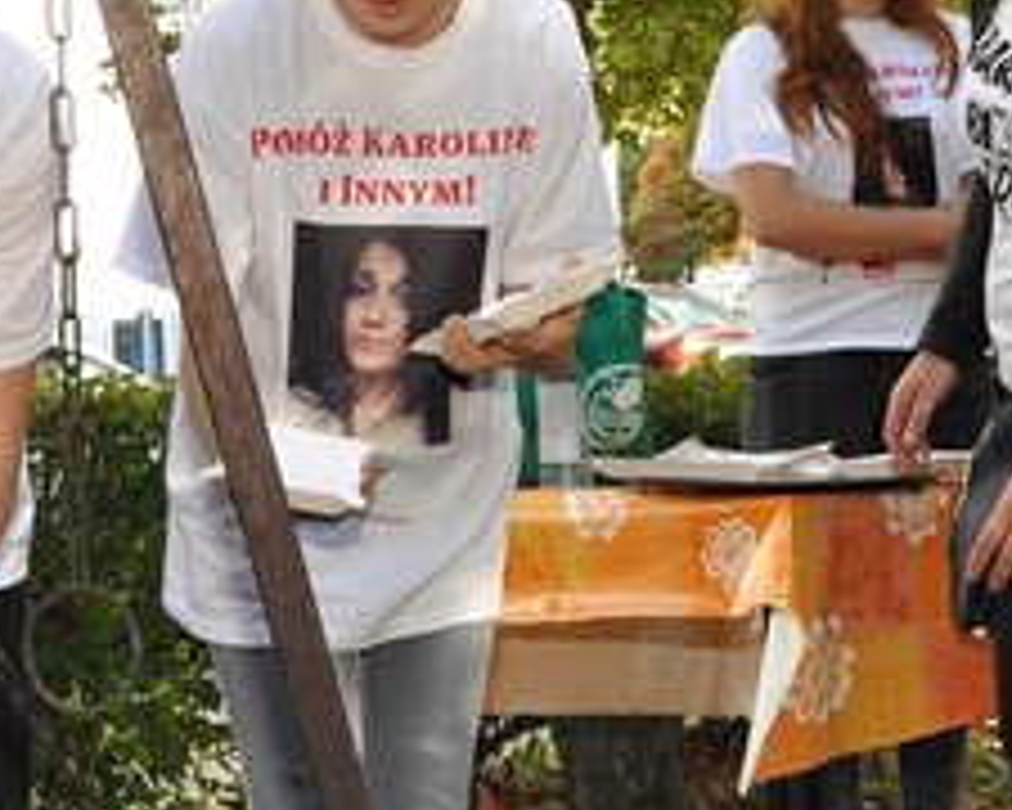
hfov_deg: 18.8
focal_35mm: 101
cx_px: 274
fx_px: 3036
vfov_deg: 15.2
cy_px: 356
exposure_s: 1/200
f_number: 9
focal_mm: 25
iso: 500
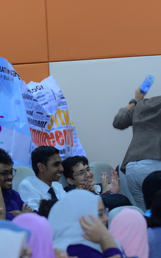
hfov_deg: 6.0
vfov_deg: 9.6
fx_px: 1537
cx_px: -8
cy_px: 129
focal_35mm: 219
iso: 2000
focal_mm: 95
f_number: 2.8
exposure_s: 1/160
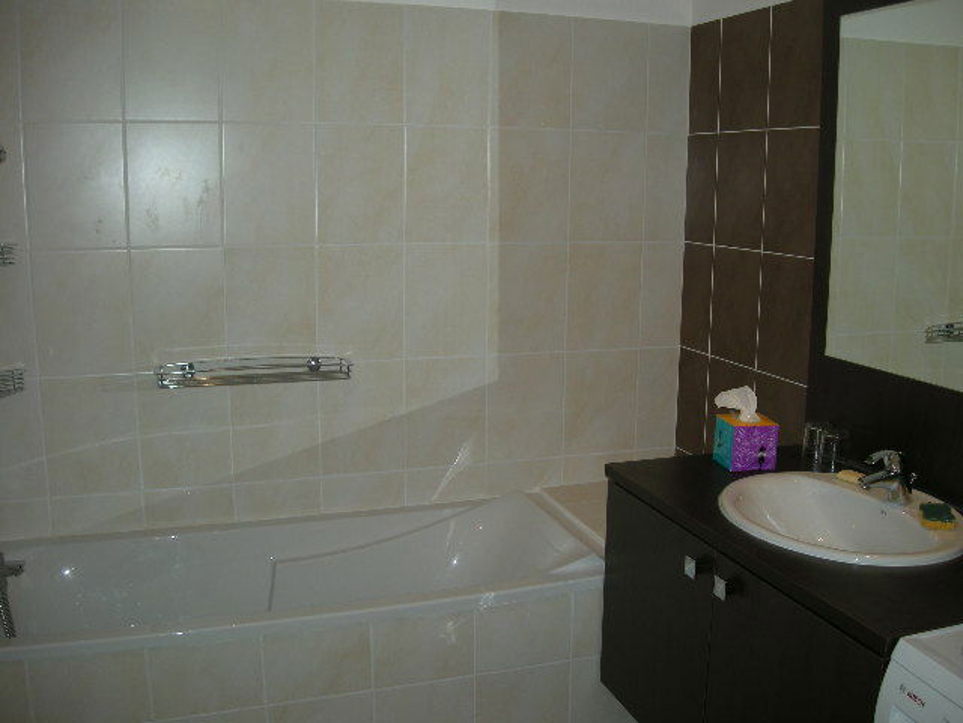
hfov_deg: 52.6
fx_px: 974
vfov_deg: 40.7
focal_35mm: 35
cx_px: 482
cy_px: 362
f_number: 2.8
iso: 50
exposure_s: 1/60
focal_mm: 5.7
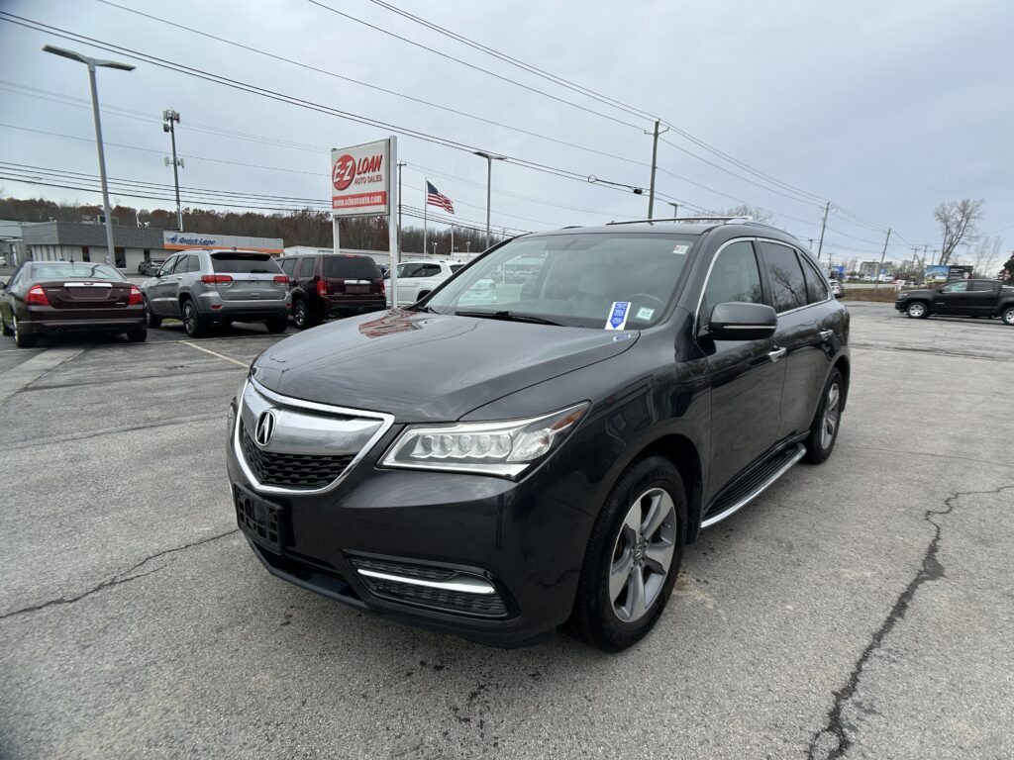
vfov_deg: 53.1
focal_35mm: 26
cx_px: 507
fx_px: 762
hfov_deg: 67.3
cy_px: 380
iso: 50
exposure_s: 1/1901
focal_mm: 5.7
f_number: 1.5
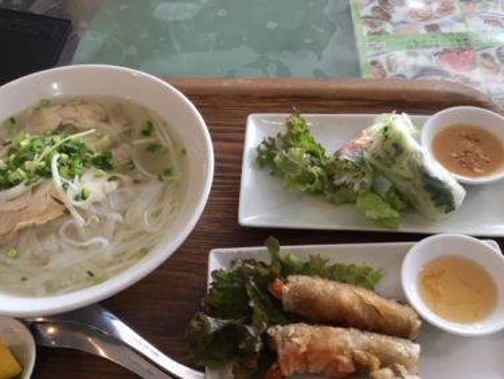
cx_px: 214
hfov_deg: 49.9
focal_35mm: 37
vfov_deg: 38.7
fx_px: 539
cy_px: 214
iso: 50
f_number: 2.4
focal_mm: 3.3
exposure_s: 1/30
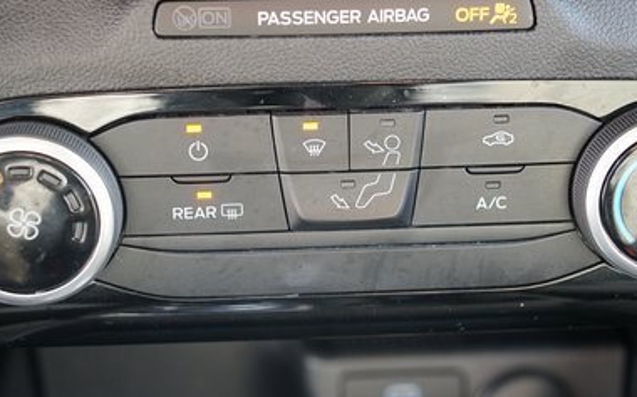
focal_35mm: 79
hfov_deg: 26.2
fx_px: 1371
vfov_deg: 16.5
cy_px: 183
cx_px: 339
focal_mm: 46
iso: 640
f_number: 4
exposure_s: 1/60
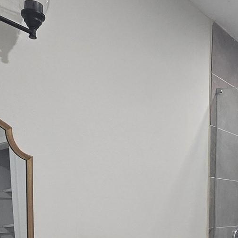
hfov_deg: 34.3
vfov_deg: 33.9
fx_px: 366
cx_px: 208
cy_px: 219
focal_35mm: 47
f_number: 2.2
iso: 320
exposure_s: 1/60
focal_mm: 2.2
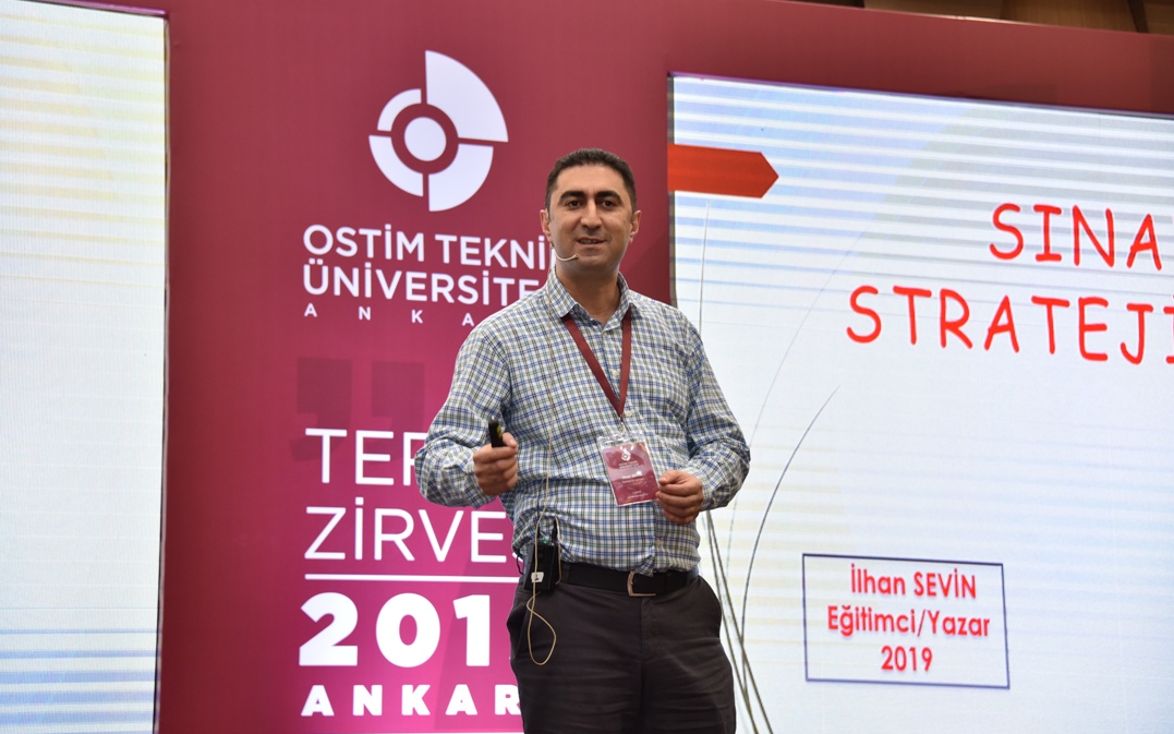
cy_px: 342
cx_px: 588
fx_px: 2943
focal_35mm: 92
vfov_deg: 14.2
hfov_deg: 22.6
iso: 2000
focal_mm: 90
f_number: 5.3
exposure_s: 1/125
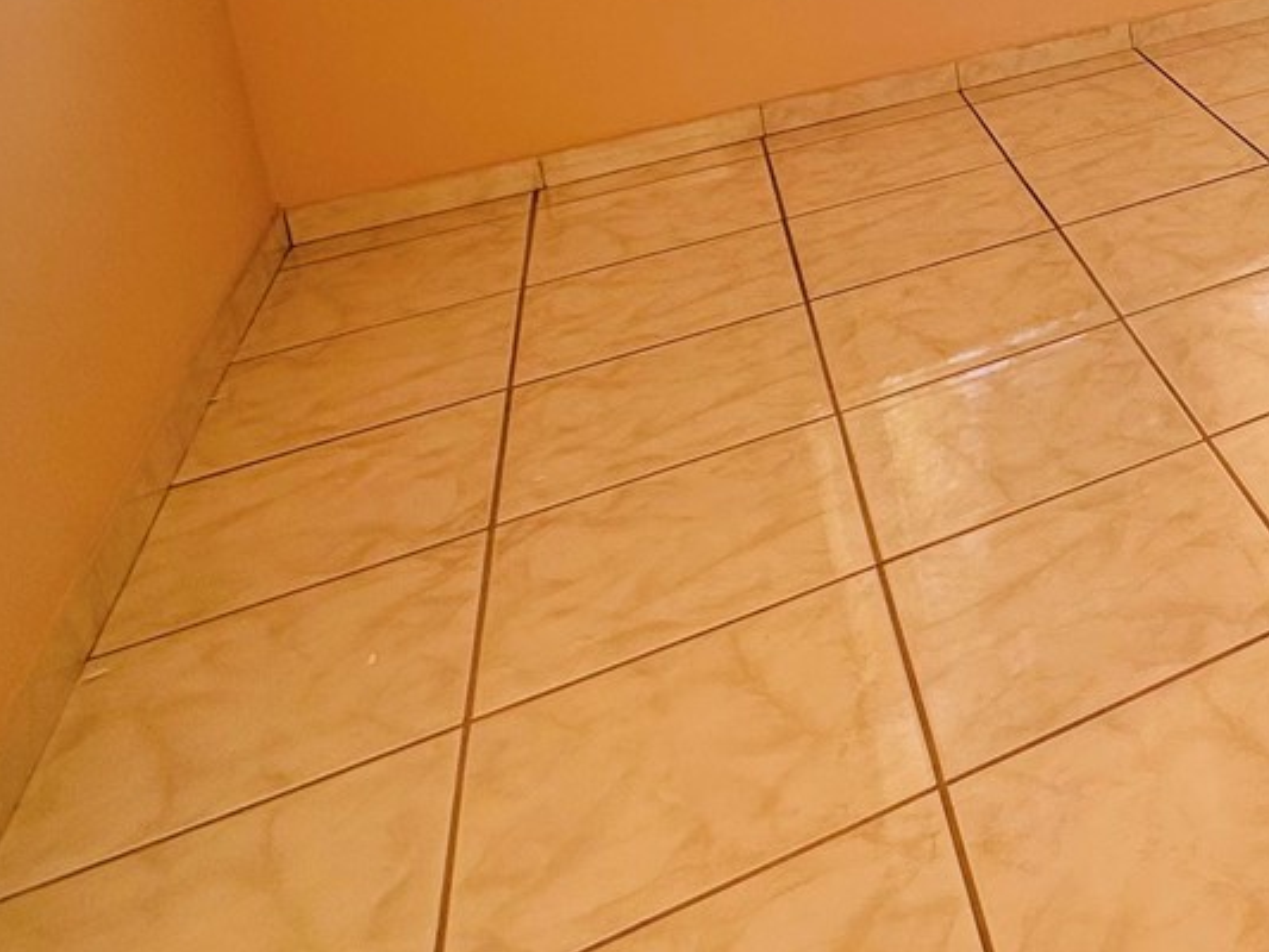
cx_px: 1588
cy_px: -207
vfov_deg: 29.3
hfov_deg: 34.2
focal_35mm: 42
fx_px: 1540
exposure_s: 1/313
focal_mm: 2.22
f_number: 2.2
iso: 40
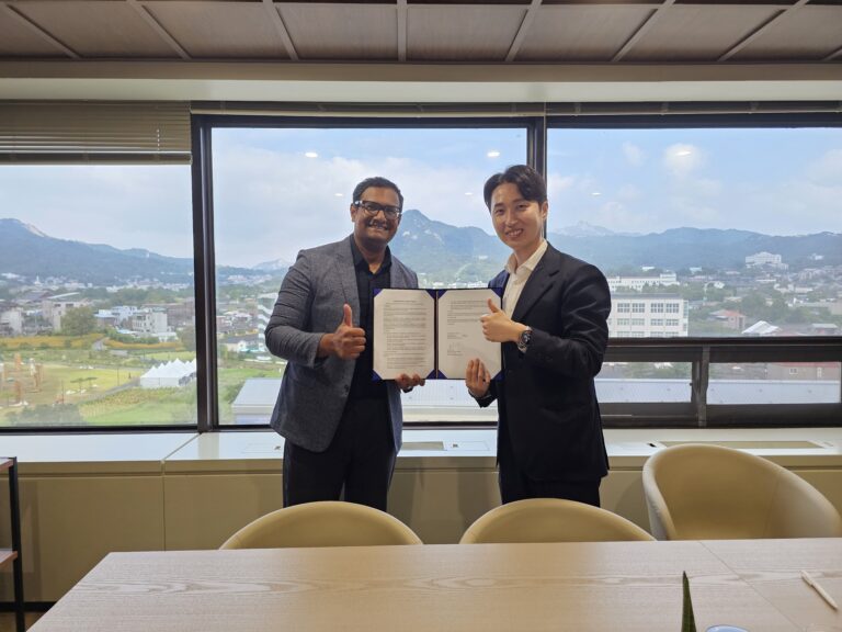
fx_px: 559
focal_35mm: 23
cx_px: 421
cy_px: 316
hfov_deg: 73.9
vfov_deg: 58.9
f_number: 1.7
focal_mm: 6.3
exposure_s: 1/240
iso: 640
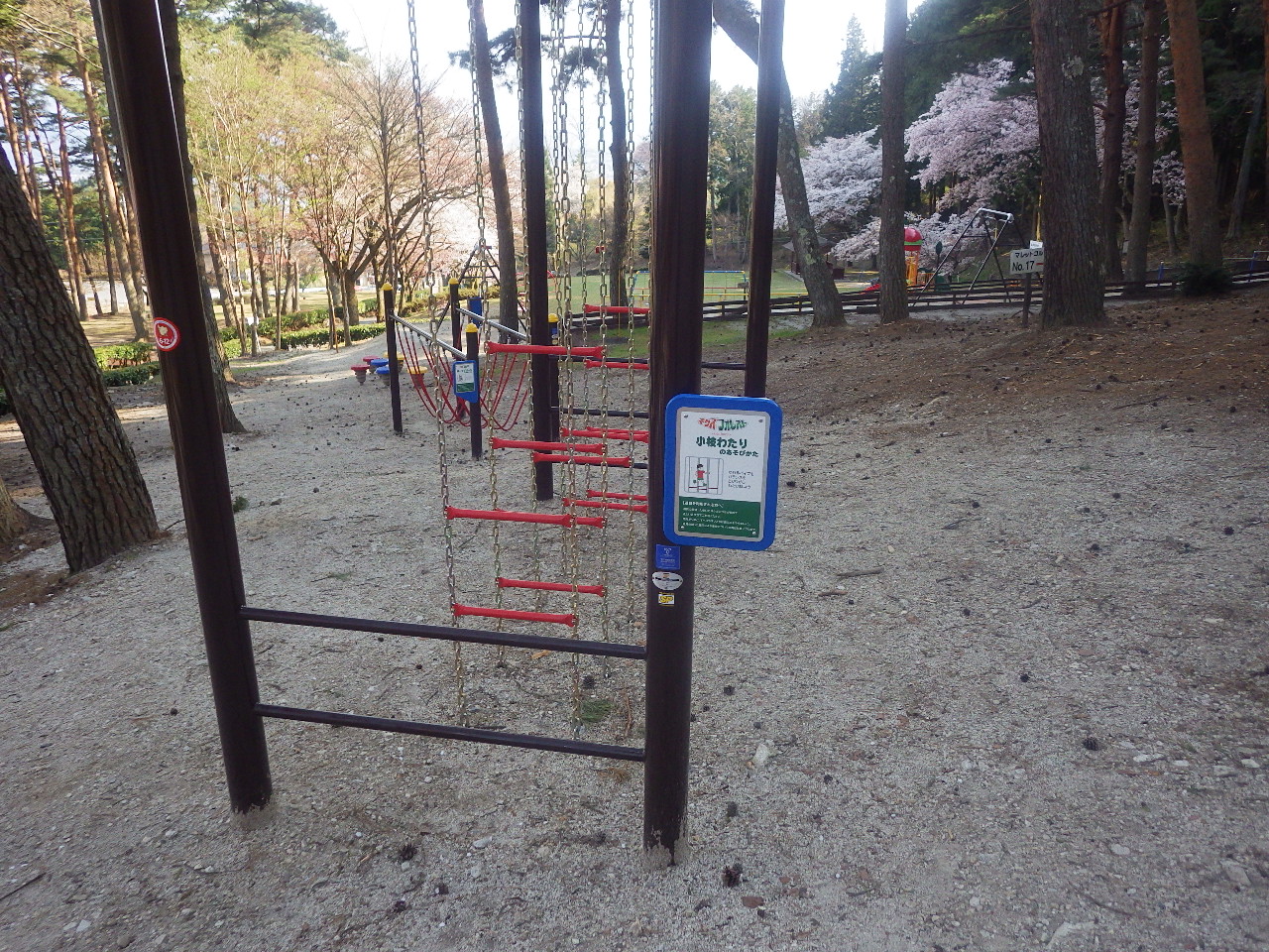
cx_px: 634
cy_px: 476
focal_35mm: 25
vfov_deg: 54.9
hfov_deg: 69.4
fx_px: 916
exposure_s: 1/500
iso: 250
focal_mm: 4.5
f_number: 2.8
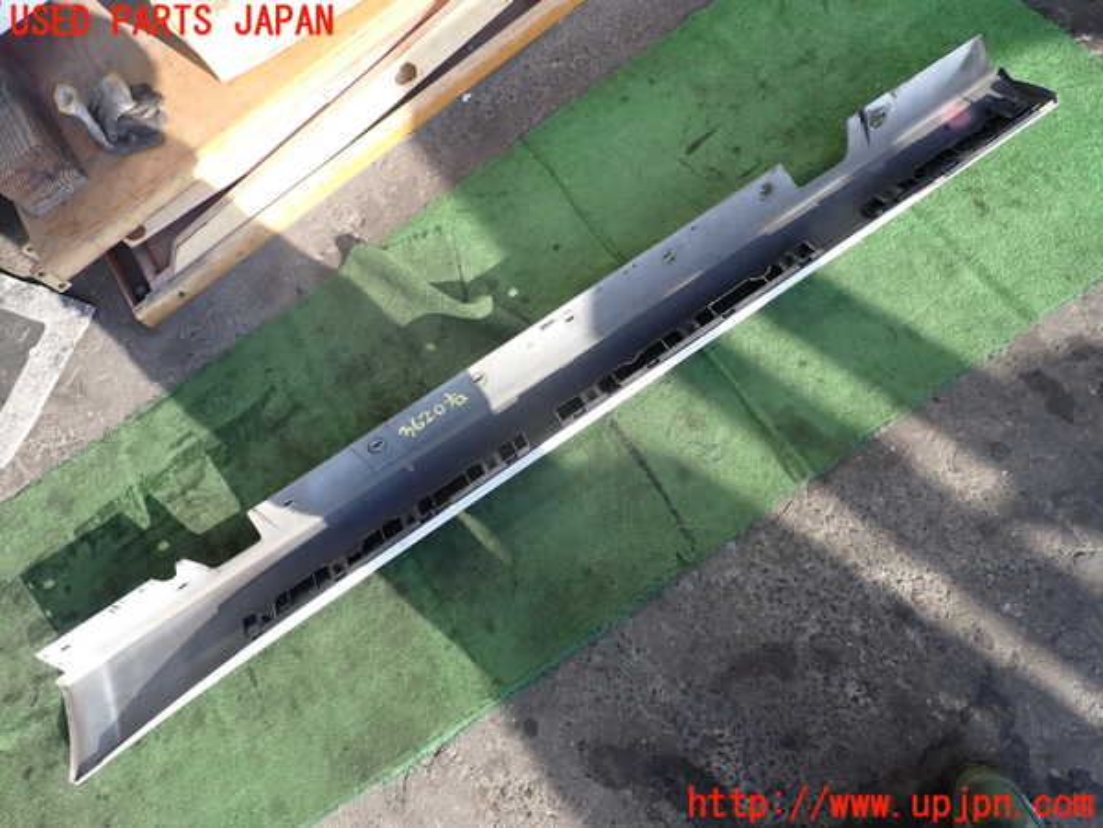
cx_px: 552
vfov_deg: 54.9
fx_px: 797
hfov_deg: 69.4
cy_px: 414
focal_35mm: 25
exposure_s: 1/320
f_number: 2.8
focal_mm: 4.5
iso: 100
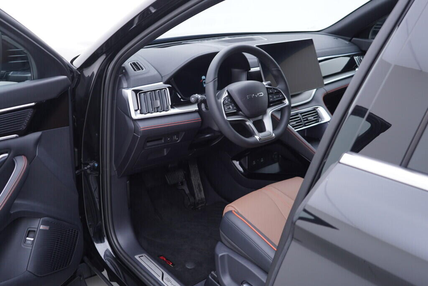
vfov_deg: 36.9
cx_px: 214
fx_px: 428
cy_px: 143
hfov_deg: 53.1
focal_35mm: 36
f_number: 2.8
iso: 160
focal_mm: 24
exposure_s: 1/40
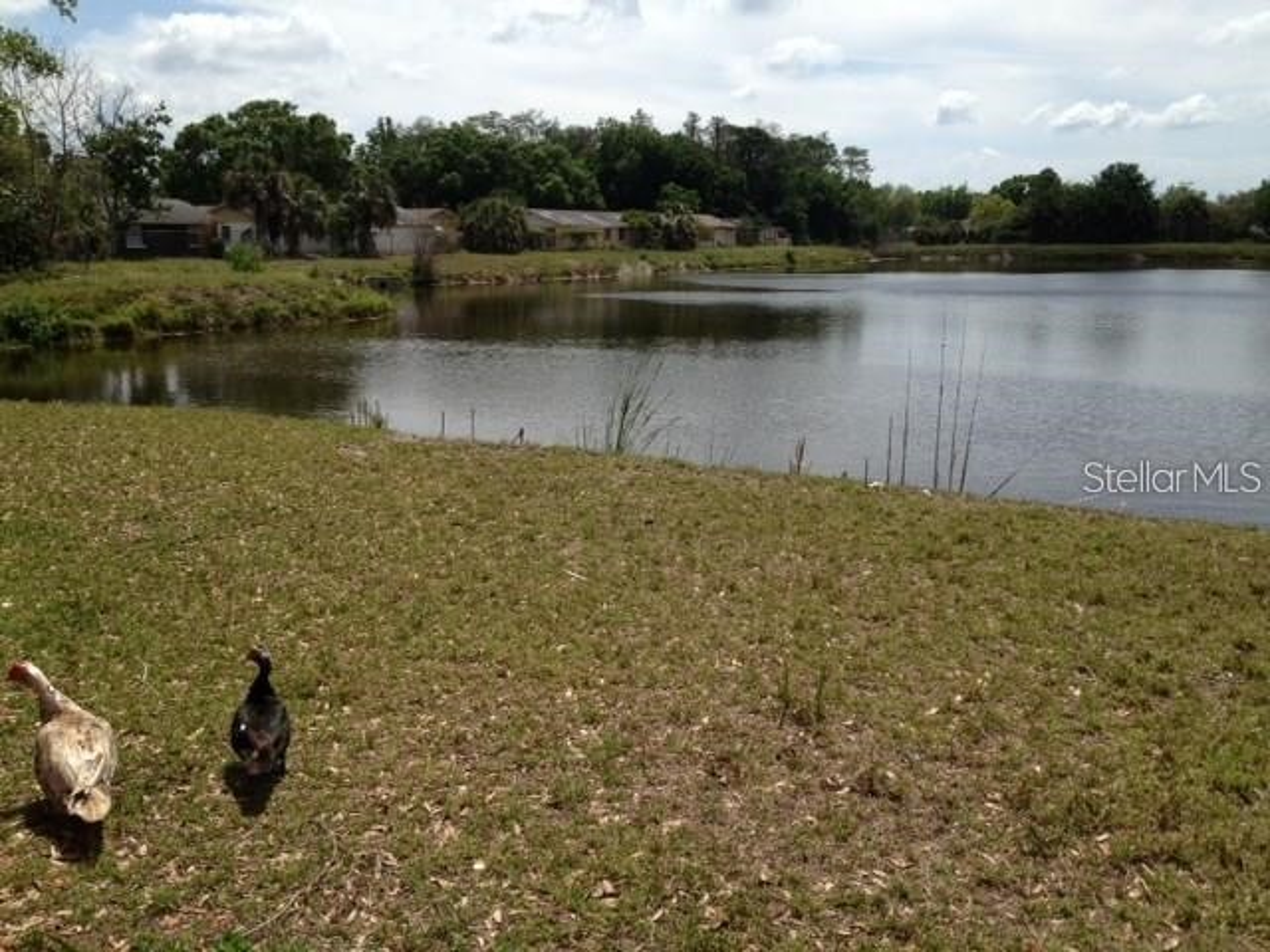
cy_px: 476
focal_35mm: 35
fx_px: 1284
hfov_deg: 52.6
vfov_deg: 40.7
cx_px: 635
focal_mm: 4.28
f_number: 2.4
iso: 50
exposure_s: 1/2404
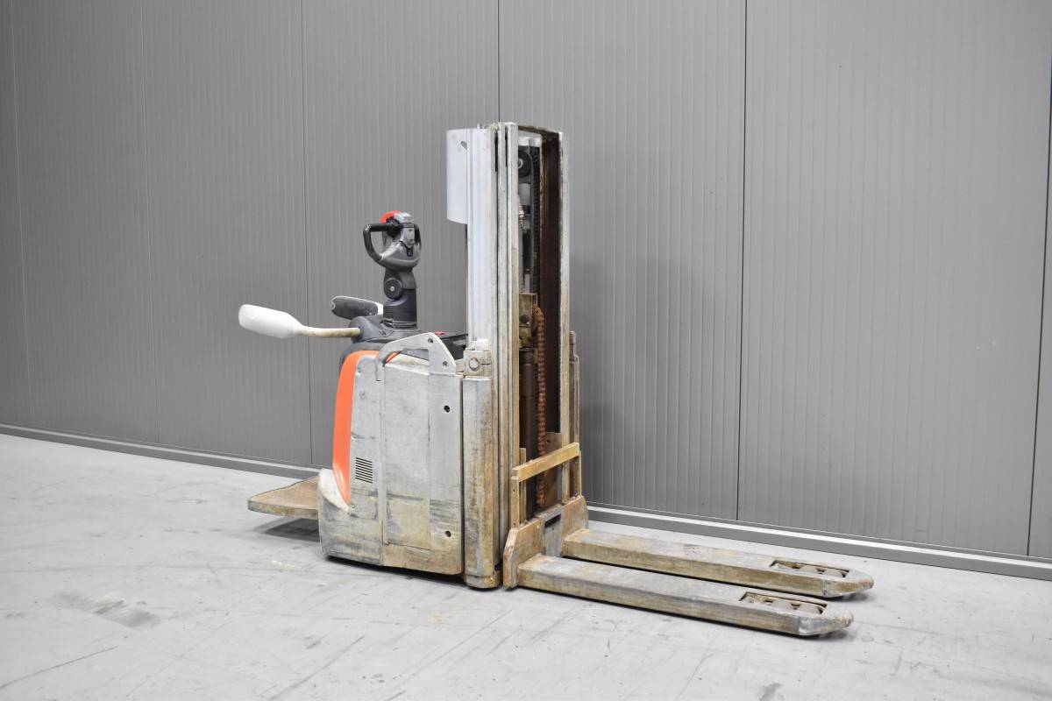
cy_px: 350
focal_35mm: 34
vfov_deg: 38.4
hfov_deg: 55.1
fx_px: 1008
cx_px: 526
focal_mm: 23
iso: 1600
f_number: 4.5
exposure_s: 1/50
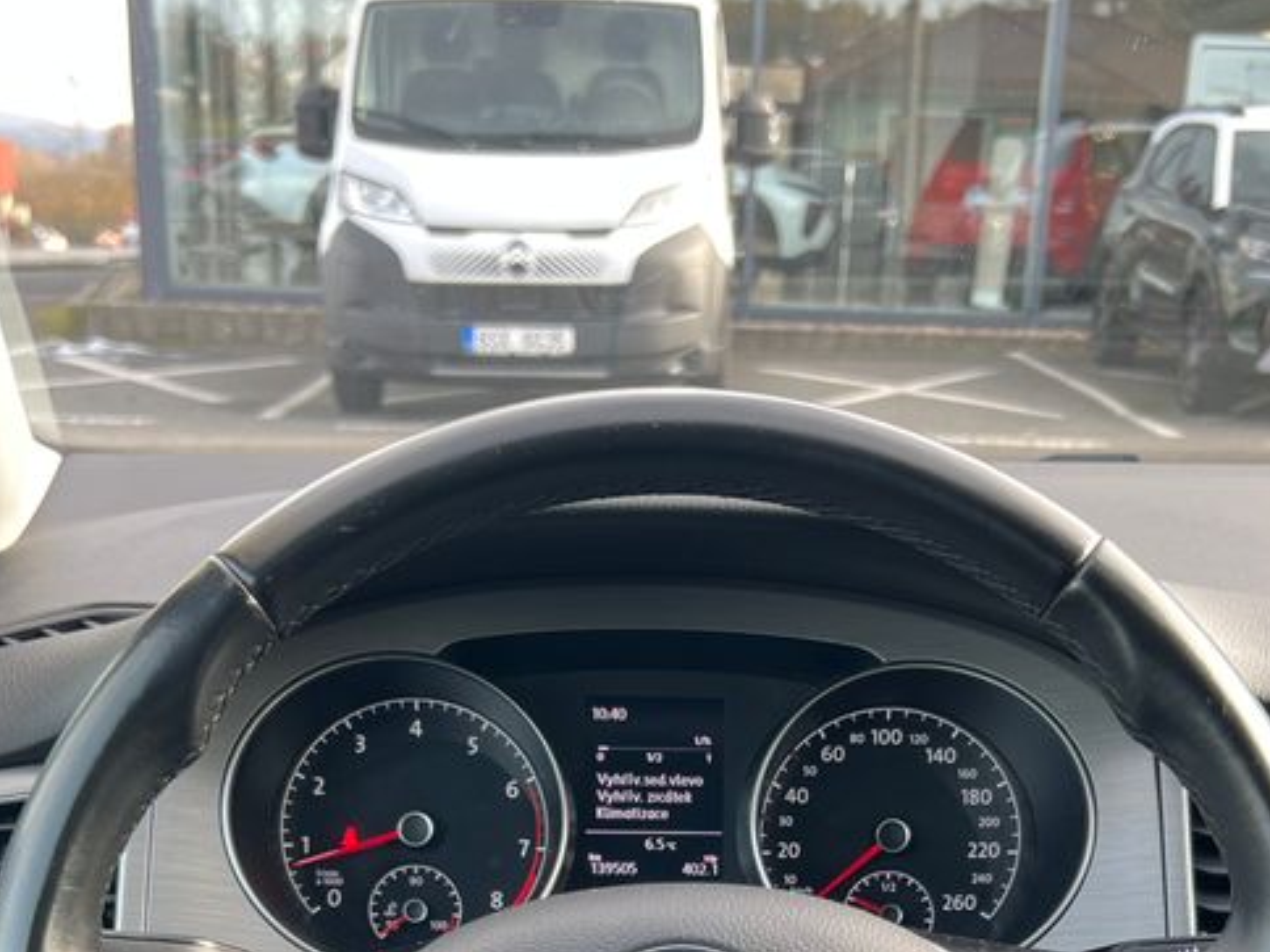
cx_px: 661
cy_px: 999
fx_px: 2018
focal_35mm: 55
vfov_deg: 25.0
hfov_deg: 34.9
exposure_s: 1/121
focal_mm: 5.7
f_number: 1.5
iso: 32
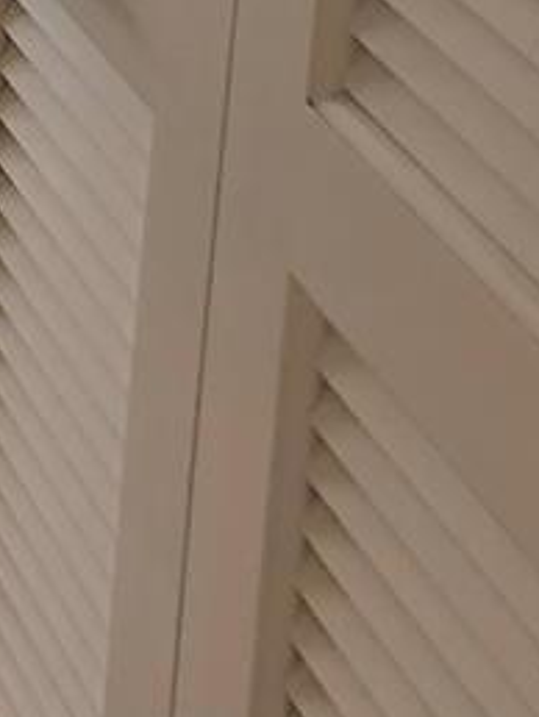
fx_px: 2694
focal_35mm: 130
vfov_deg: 13.2
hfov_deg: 10.3
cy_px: -695
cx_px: -645
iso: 25
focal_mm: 3.99
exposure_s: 1/120
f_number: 1.8
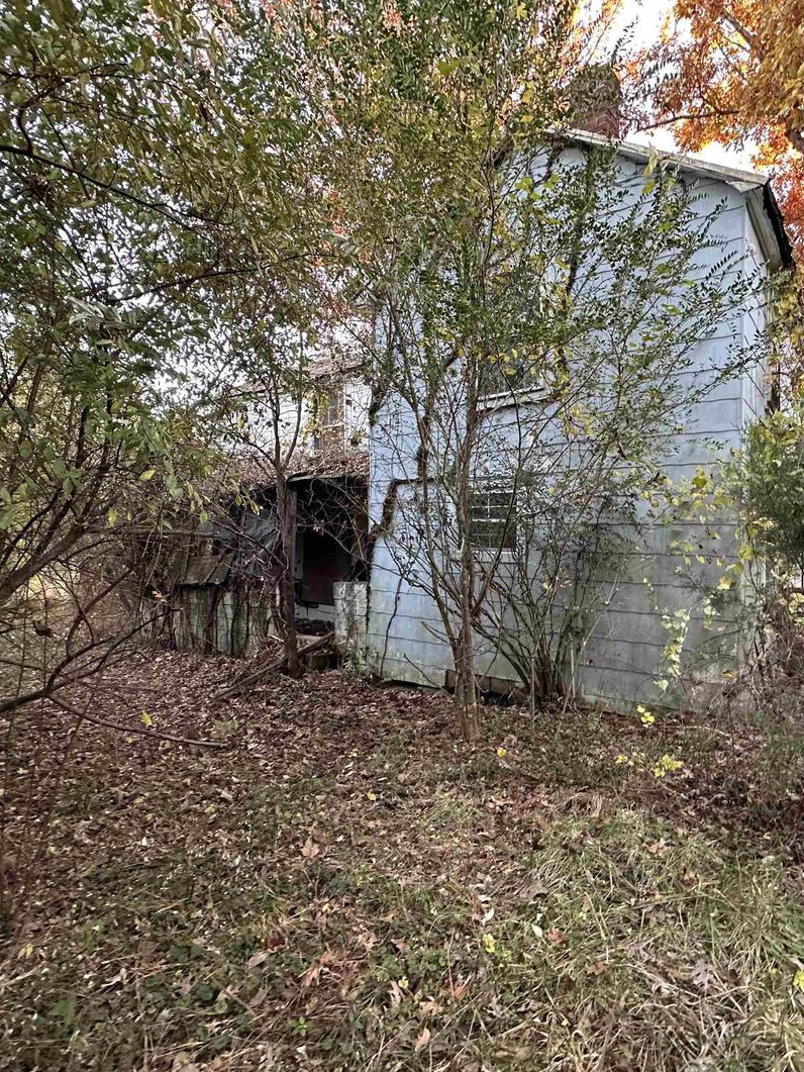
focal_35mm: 19
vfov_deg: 84.7
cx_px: 512
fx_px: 588
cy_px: 538
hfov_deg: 67.4
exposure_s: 1/68
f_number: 2.2
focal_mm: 2.22
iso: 320
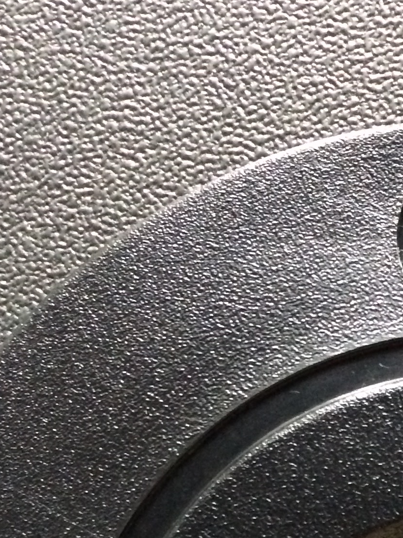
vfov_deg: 20.8
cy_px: 715
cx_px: 461
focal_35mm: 85
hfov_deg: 16.7
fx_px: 1320
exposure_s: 1/17
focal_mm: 4.15
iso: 400
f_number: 2.2
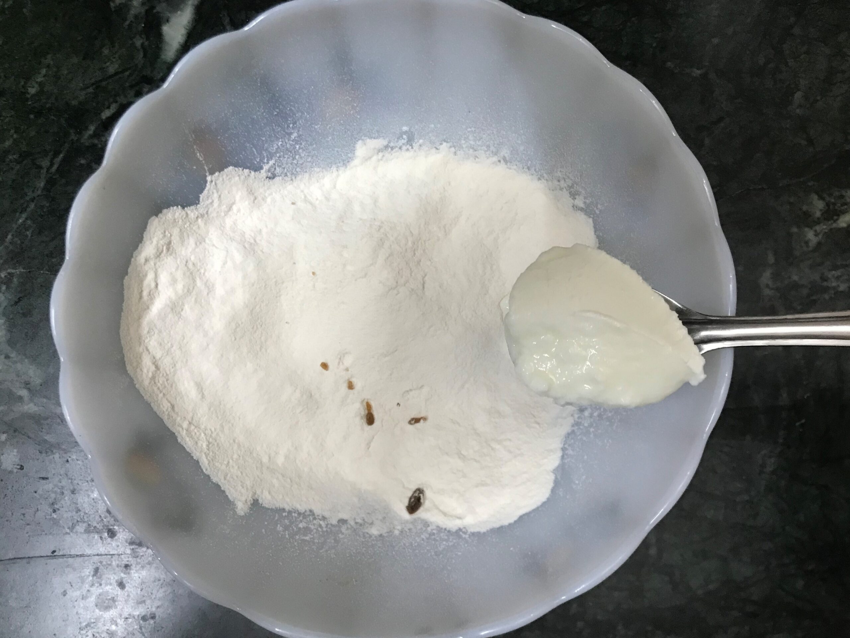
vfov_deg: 49.7
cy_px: 319
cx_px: 425
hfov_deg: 63.4
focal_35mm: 28
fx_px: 688
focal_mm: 3.99
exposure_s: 1/17
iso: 64
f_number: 1.8
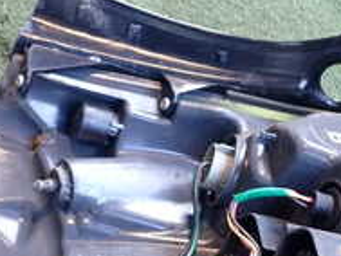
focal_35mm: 95
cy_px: 285
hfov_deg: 20.4
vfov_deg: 15.2
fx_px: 936
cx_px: 271
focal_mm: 5.4
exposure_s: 1/30
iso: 200
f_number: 2.3
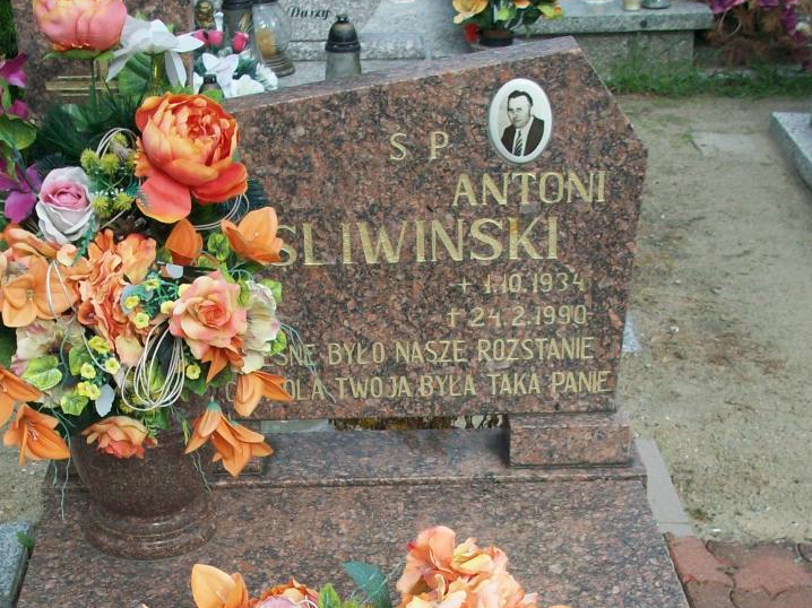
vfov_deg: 21.9
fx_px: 1548
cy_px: 502
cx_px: 299
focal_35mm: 66
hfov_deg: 29.3
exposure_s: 1/253
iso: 80
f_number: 5.6
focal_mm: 6.2
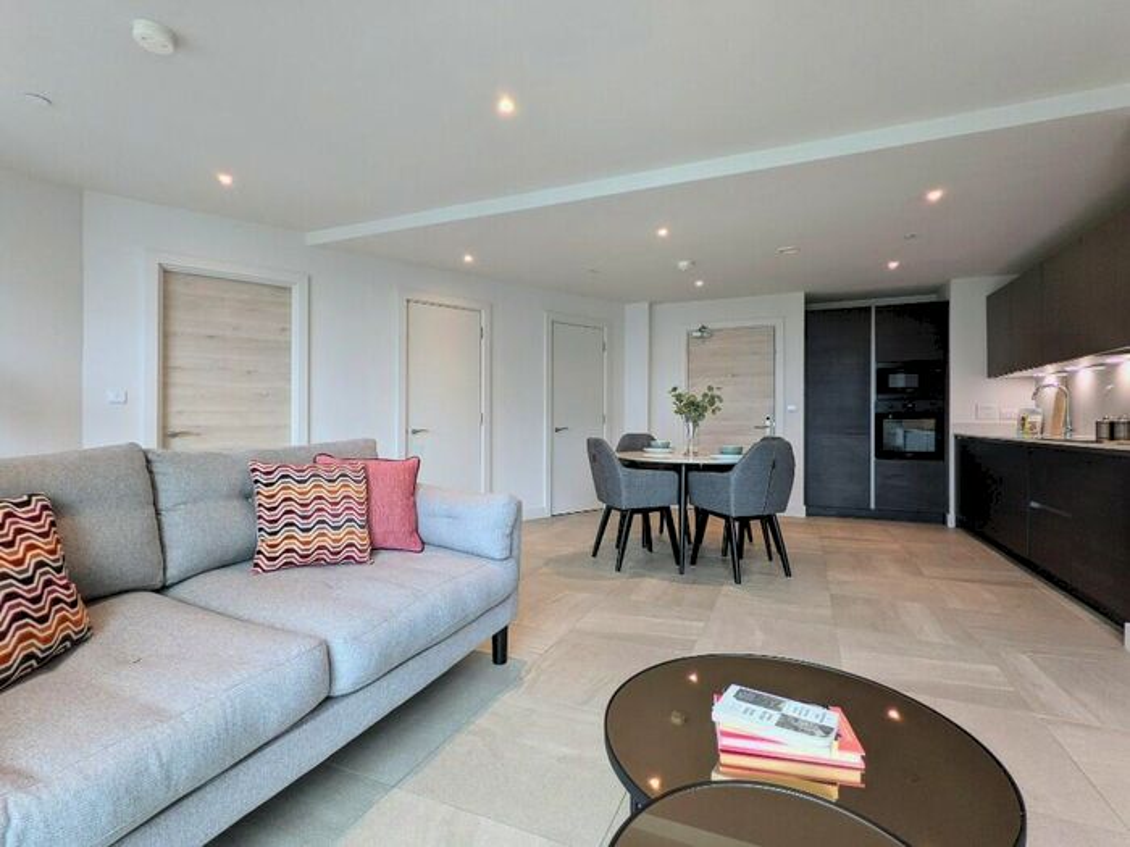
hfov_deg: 94.5
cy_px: 424
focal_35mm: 16
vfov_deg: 78.1
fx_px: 522
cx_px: 565
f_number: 2.2
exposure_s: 1/25
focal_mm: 2.22
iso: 46
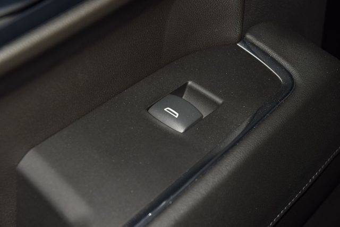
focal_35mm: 105
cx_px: 170
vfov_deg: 13.0
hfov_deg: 19.5
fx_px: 992
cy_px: 114
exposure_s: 1/125
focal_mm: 70
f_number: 8
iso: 100
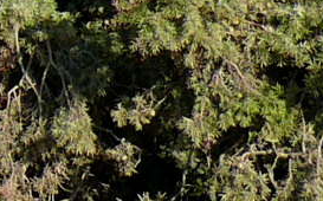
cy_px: -480
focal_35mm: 591
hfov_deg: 3.5
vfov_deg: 2.2
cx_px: -309
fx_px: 5197
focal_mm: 12.8
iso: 100
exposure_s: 1/200
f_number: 5
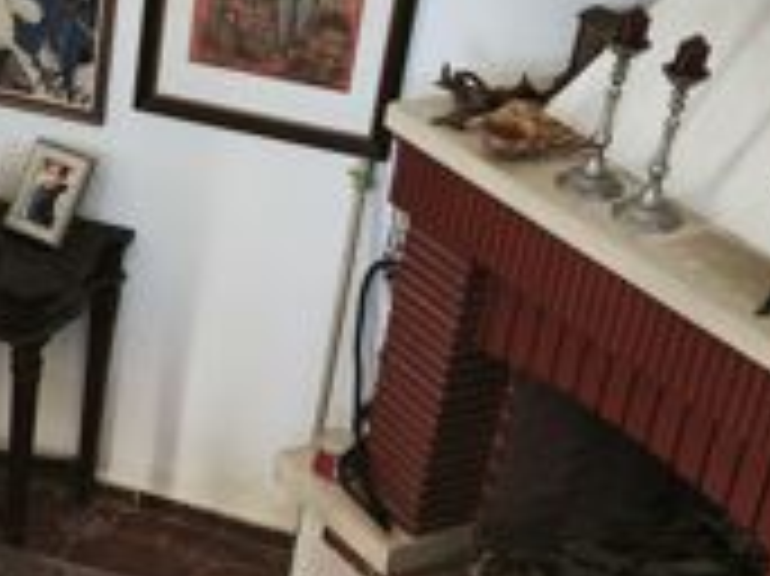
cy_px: 562
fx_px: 2112
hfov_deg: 19.7
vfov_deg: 15.3
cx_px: -97
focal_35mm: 95
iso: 500
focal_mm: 5.35
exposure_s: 1/50
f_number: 1.7
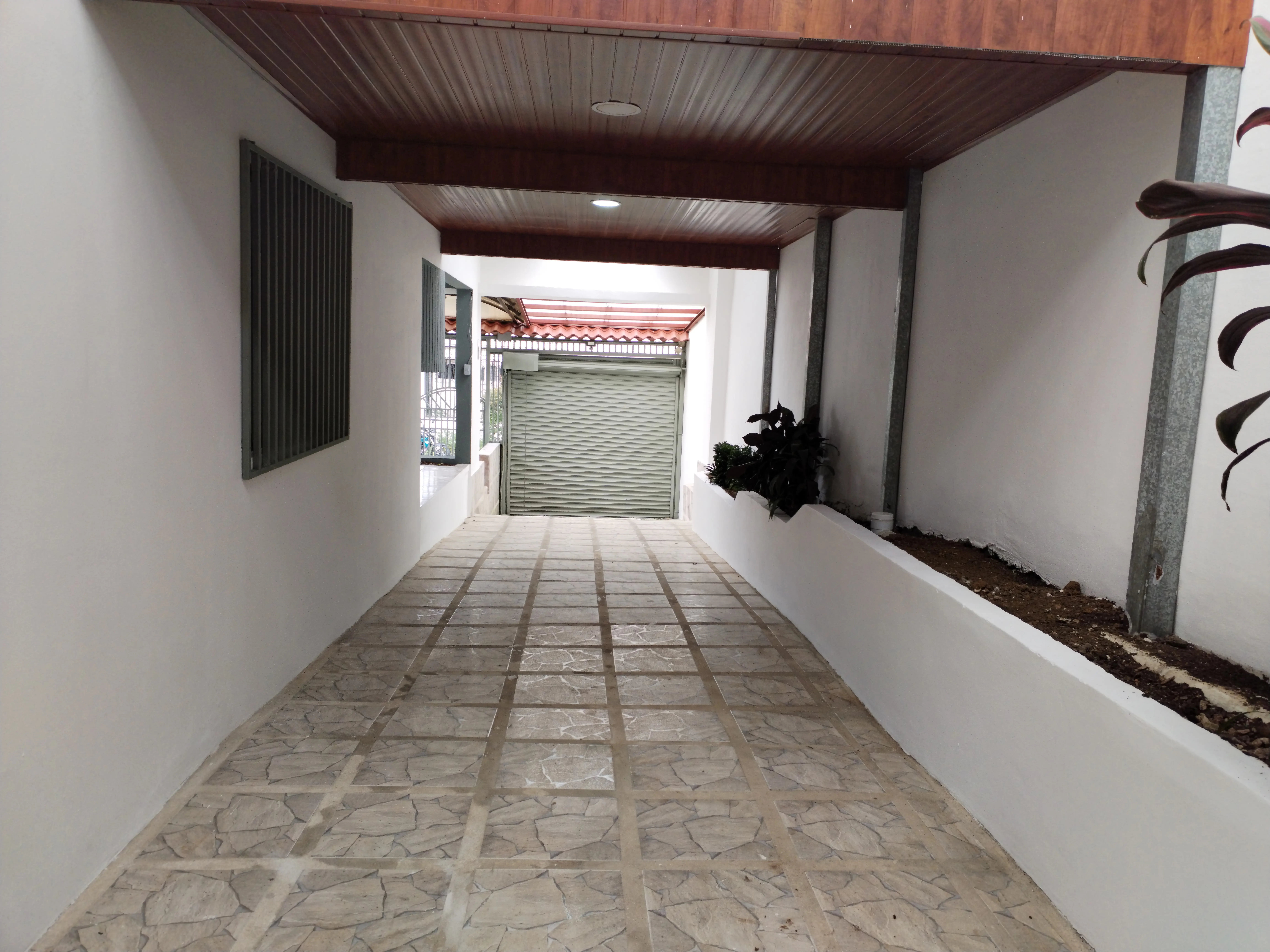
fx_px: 1064
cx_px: 635
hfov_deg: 61.7
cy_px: 476
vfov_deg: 48.2
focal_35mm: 29
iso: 100
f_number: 1.8
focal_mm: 4.75
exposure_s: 1/130
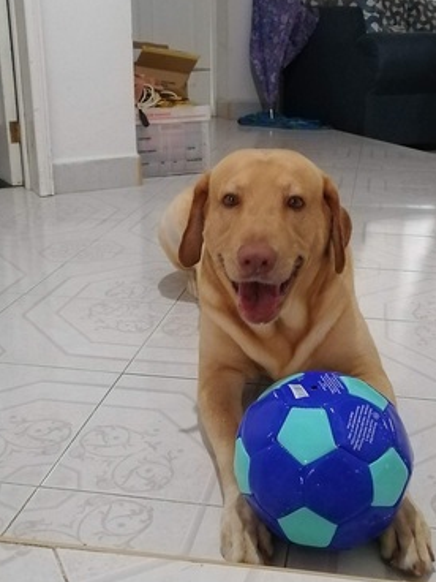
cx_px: 269
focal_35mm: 44
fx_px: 739
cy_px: 289
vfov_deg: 42.9
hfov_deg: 32.7
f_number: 1.8
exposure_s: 1/30
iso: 250
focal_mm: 3.62
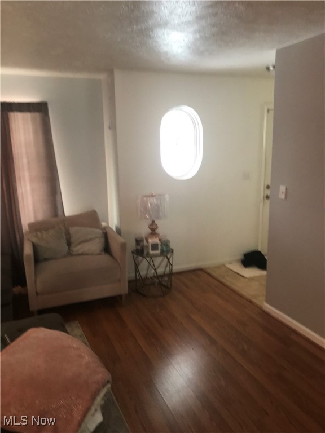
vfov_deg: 63.4
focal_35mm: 28
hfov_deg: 49.7
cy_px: 216
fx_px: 351
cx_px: 162
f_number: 1.8
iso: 100
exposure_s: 1/30
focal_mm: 3.99
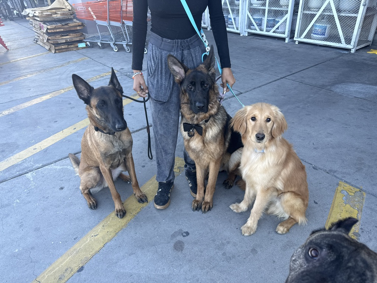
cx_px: 188
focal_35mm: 24
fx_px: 261
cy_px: 142
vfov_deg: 56.8
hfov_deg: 71.6
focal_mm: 6.76
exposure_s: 1/305
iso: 80
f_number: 1.78
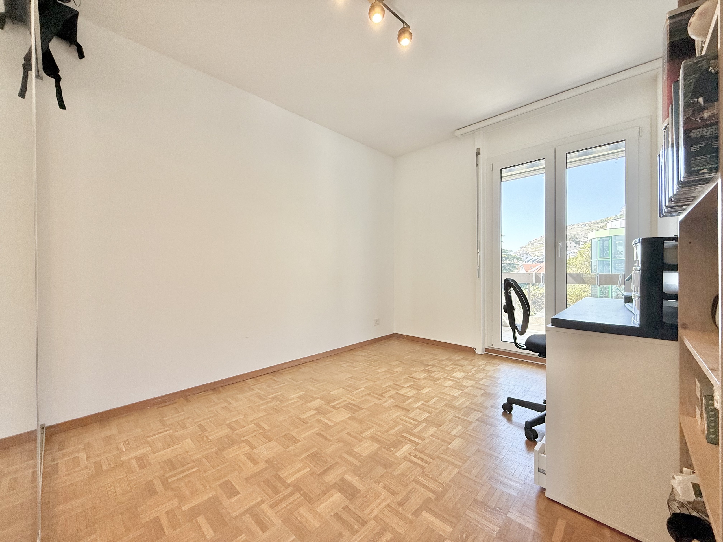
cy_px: 271
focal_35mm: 14
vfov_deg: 85.7
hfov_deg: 102.1
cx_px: 362
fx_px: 292
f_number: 2.2
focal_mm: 2.22
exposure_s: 1/99
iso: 160
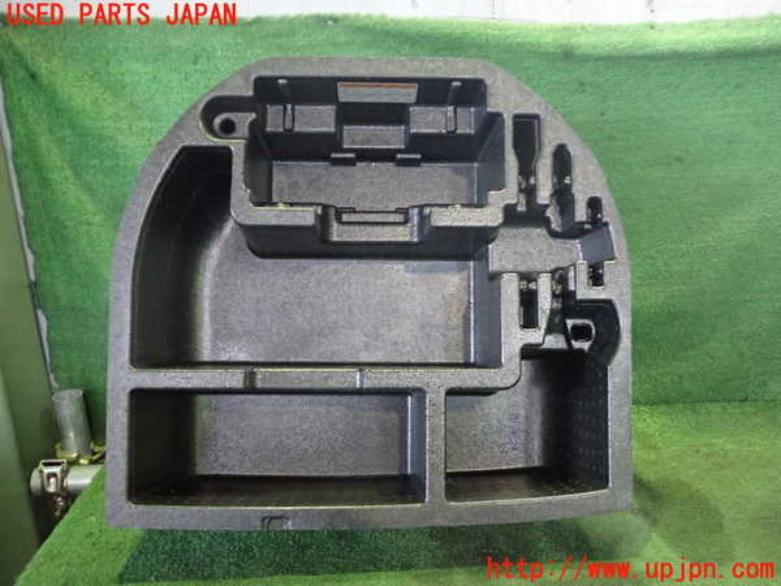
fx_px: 677
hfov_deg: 60.0
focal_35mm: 30
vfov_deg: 46.8
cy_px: 293
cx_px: 390
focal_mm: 5.4
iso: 800
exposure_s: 1/30
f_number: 2.3
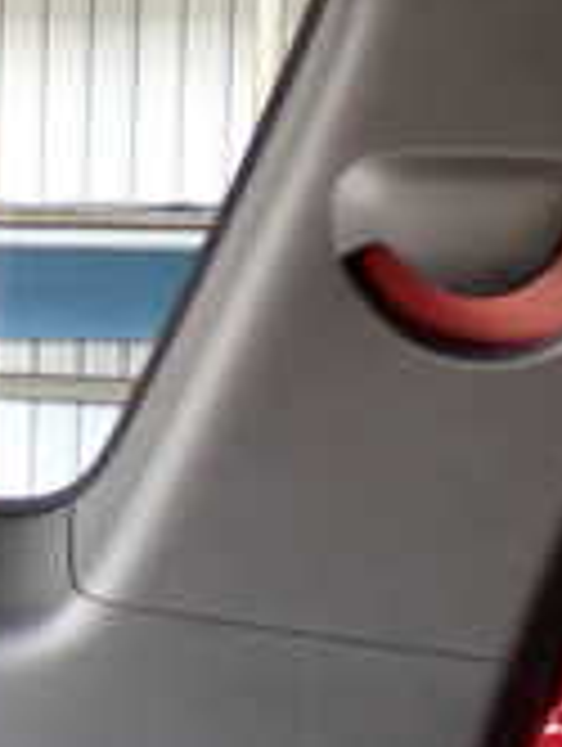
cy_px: 594
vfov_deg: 13.3
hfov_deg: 9.6
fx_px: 3196
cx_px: -445
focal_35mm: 148
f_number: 2.8
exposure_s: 1/40
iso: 250
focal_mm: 7.31
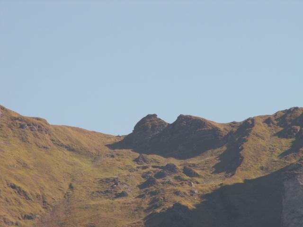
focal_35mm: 297
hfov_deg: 6.7
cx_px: 152
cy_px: 114
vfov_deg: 5.0
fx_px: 2600
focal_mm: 48.59
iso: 50
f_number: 7.1
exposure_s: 1/125
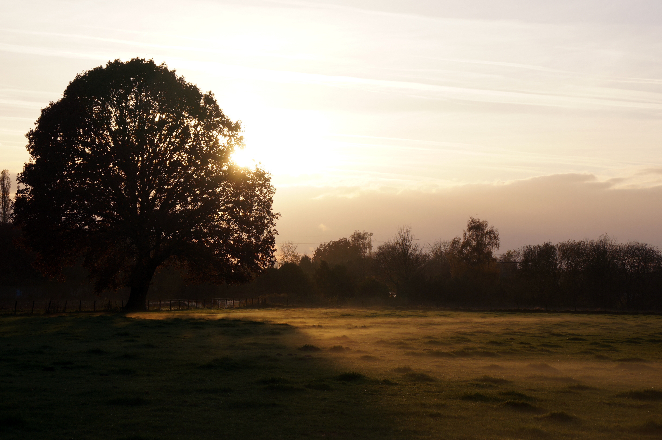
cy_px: 220
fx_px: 1653
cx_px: 331
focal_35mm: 90
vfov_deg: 15.2
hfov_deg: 22.6
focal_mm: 60
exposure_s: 1/250
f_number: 8
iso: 100
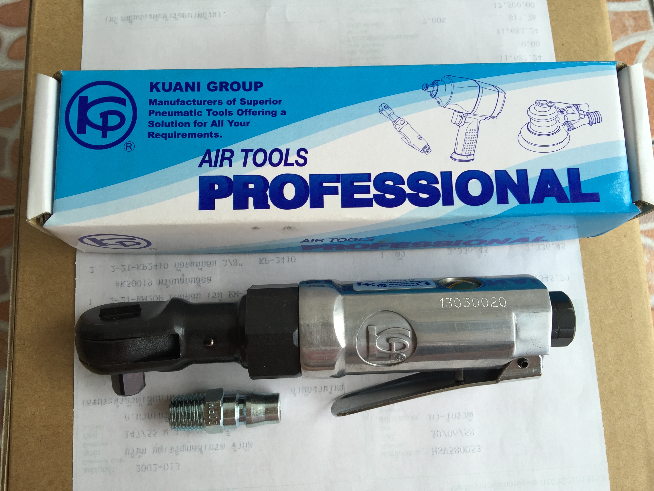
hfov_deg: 61.7
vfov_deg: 48.2
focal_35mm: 29
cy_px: 246
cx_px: 327
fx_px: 548
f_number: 2.2
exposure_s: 1/130
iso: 32
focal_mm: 4.15
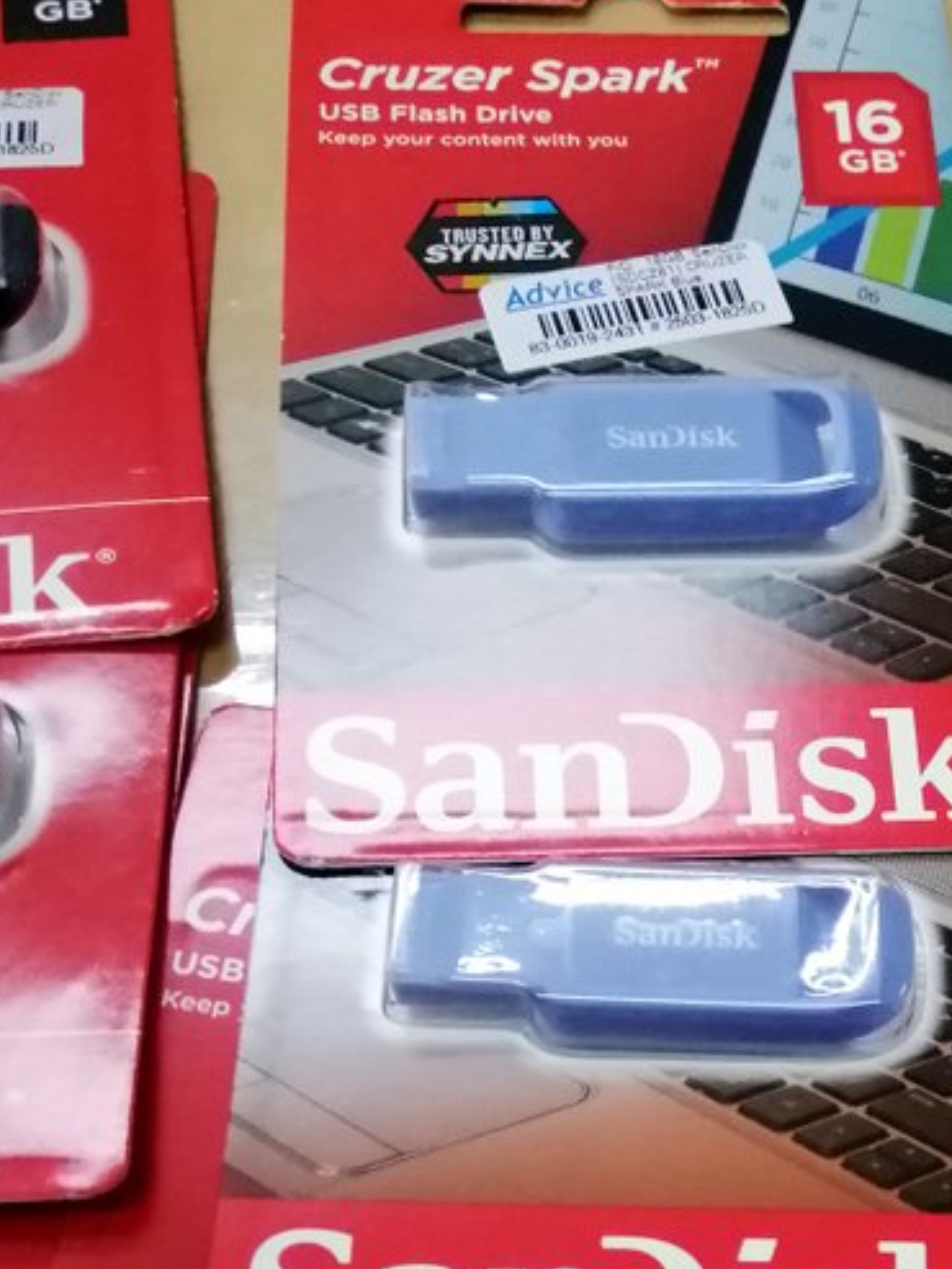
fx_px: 1979
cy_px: 1246
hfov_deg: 25.7
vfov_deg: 32.8
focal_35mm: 54
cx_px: 952
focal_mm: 3.81
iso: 800
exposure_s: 1/100
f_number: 2.2
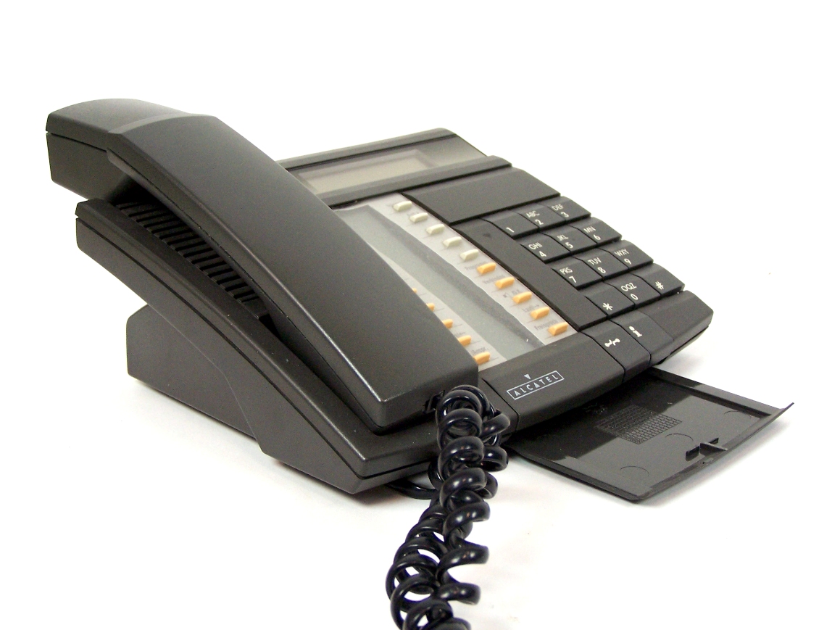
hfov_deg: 34.4
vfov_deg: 26.1
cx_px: 420
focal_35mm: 56
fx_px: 1359
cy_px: 315
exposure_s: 1/90
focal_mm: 9.3
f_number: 3.1
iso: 200
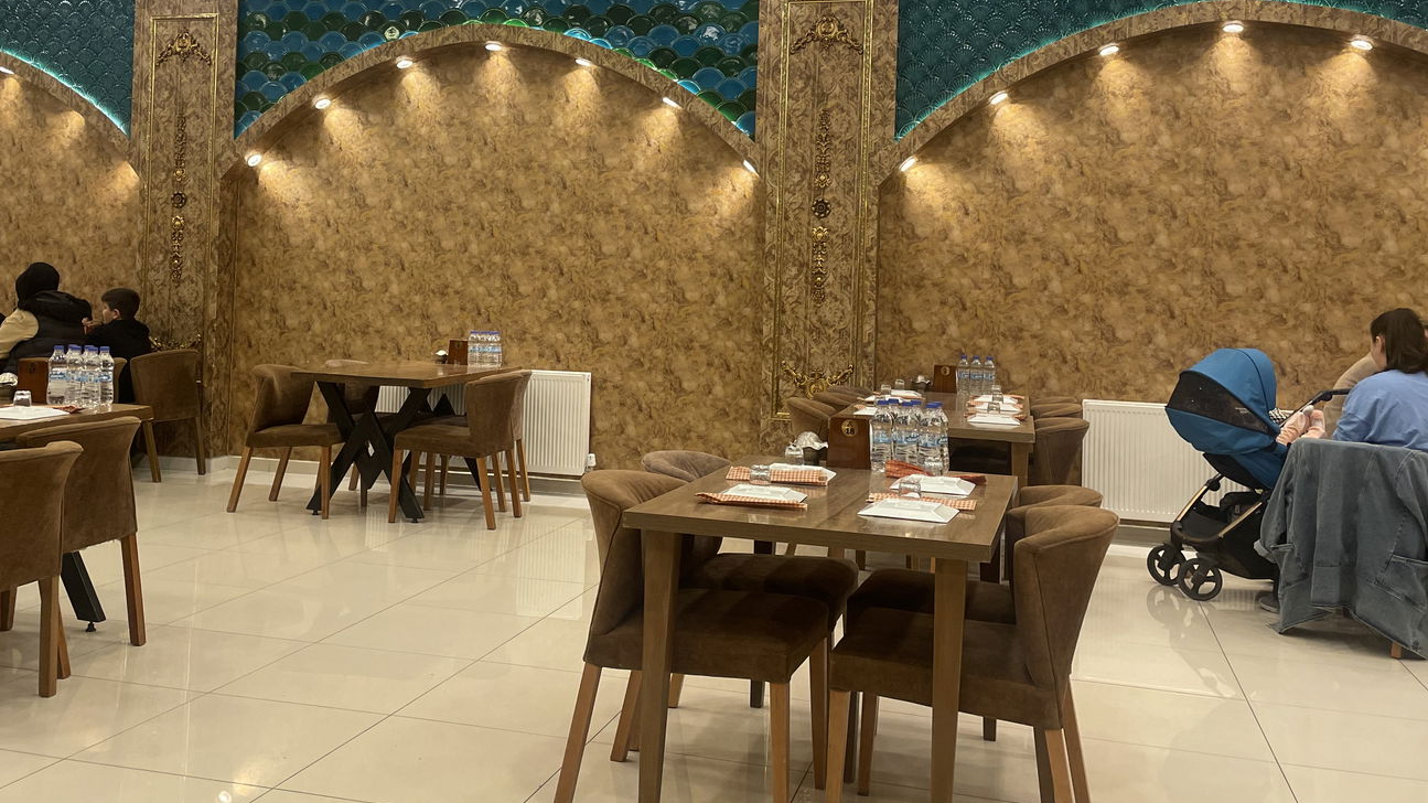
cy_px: 258
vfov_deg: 33.4
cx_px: 653
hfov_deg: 56.6
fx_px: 1325
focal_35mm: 35
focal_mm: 4.2
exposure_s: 1/100
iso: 125
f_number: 1.6
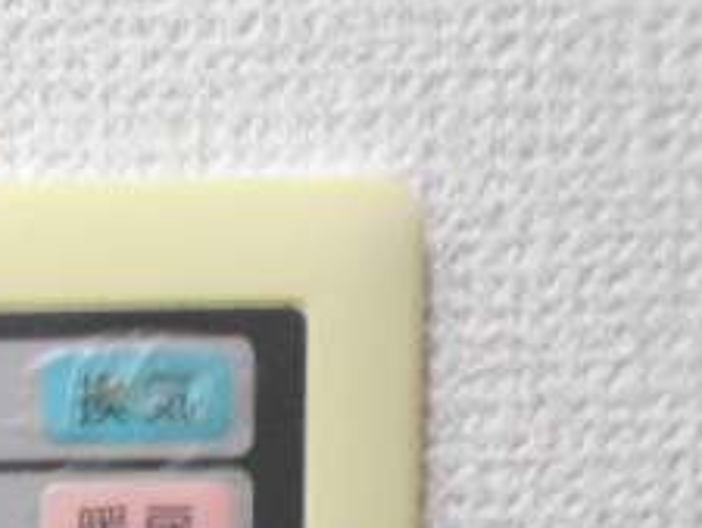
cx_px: -90
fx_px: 1501
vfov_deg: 18.9
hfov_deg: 24.4
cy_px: 619
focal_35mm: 74
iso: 400
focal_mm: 4.6
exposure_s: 1/10
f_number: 3.2
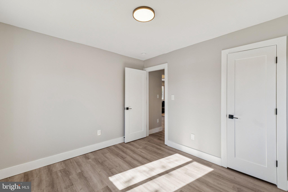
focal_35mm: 15
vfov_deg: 77.3
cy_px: 96
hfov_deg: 100.4
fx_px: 120
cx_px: 144
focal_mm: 10
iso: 250
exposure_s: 1/50
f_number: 9
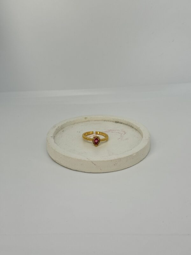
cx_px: 96
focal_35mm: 48
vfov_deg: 39.7
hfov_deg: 30.3
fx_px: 353
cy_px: 128
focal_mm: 6.76
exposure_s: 1/549
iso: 64
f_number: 1.78
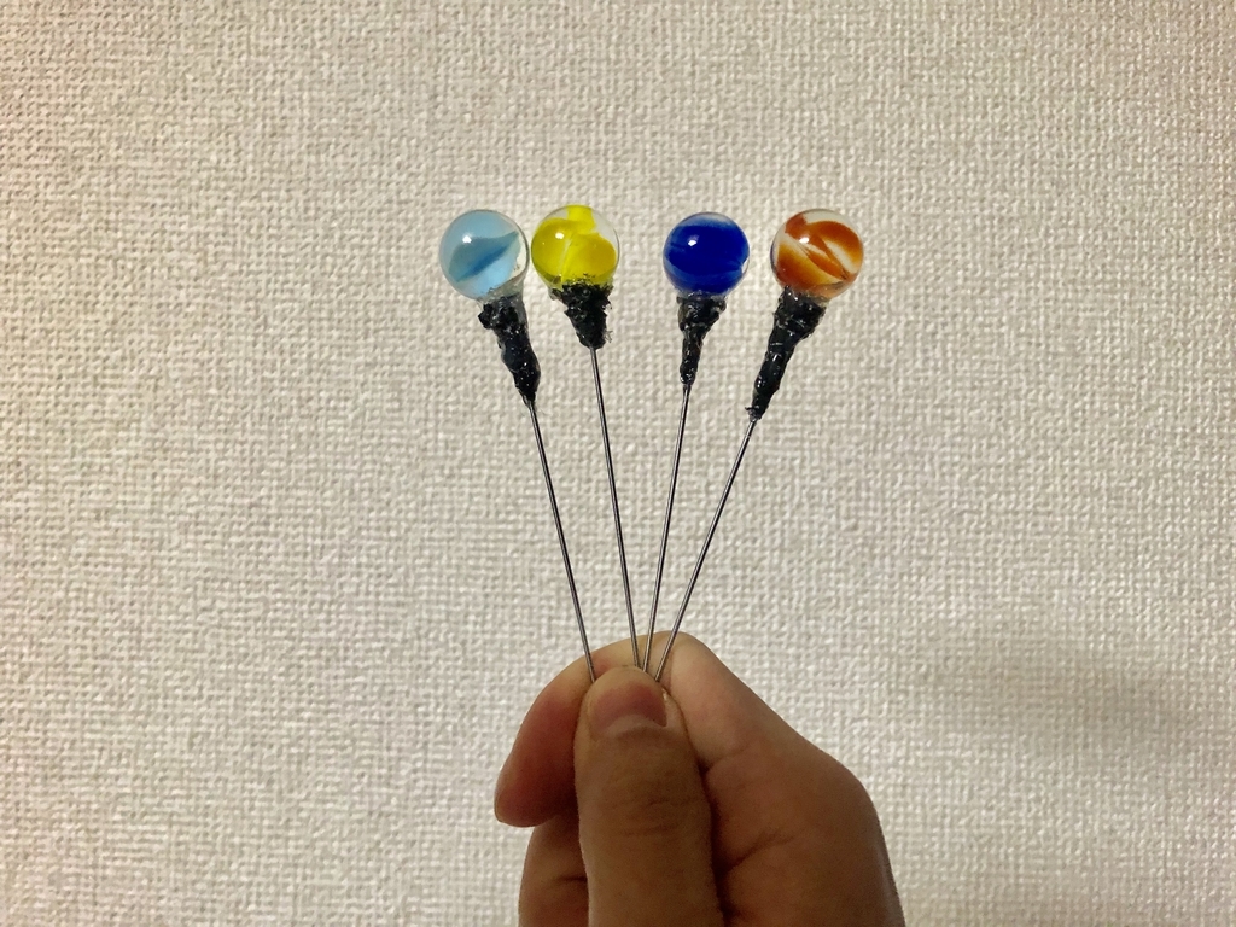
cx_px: 618
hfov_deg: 63.4
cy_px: 464
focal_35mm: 28
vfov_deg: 49.7
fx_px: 1000
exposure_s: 1/15
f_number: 1.8
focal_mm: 3.99
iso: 100
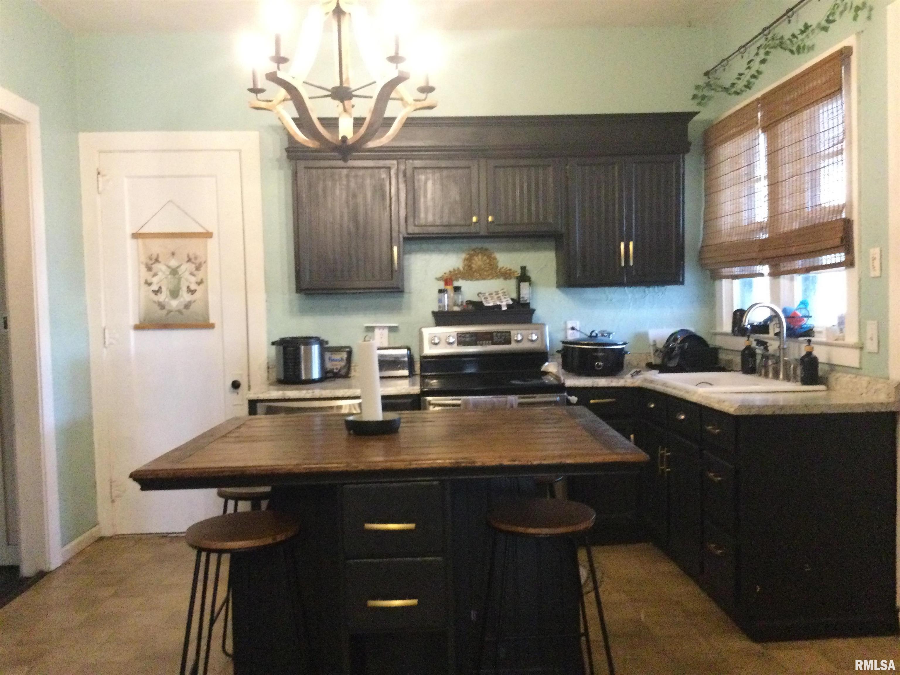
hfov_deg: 58.4
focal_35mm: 31
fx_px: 806
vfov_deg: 45.4
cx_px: 450
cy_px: 338
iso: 250
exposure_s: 1/15
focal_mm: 3.3
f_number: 2.4
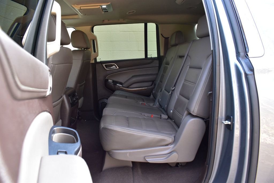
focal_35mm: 27
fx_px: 205
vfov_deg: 47.9
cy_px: 92
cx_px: 137
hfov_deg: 67.4
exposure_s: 1/20
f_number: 6.3
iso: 400
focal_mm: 18
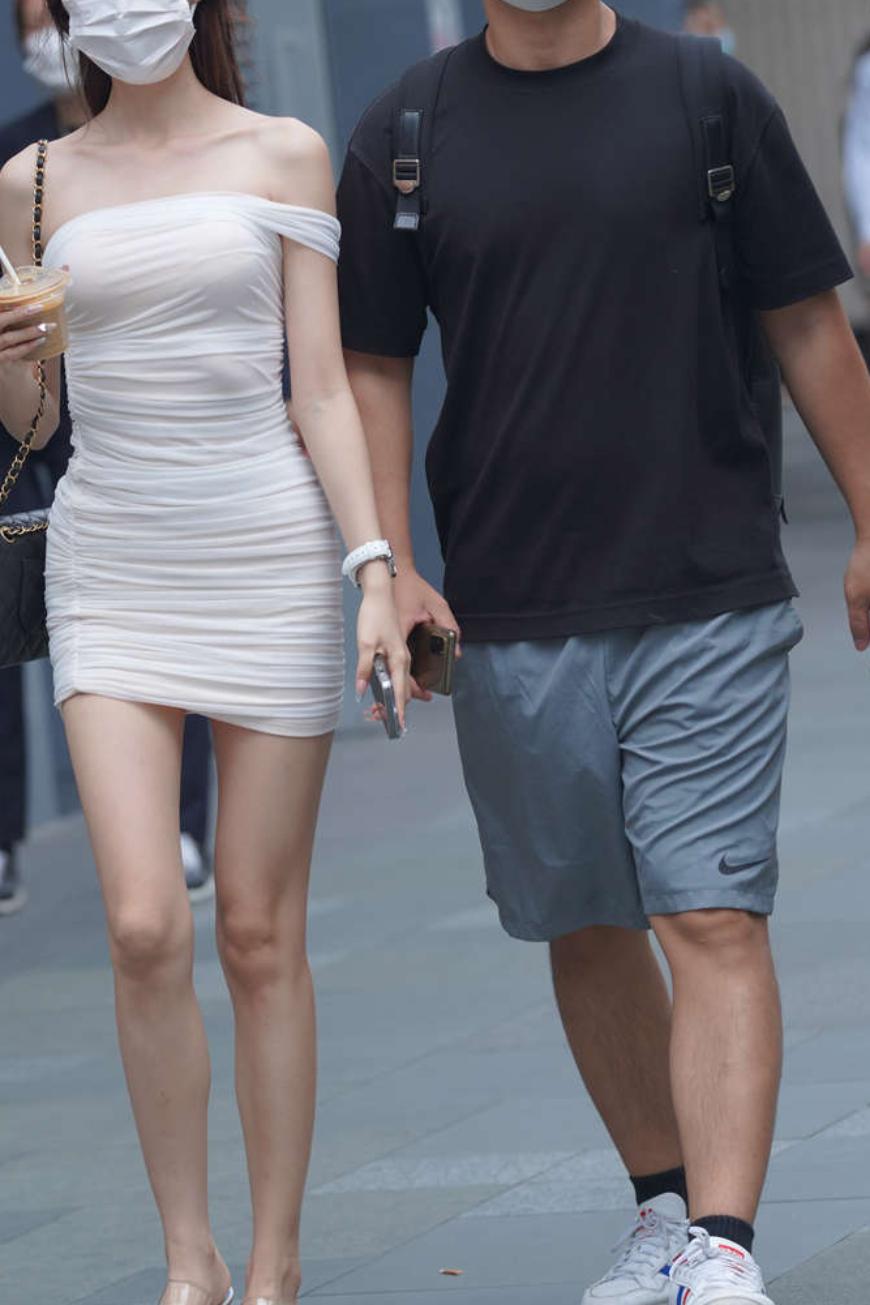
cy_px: 530
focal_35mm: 243
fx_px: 8805
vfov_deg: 8.5
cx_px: 207
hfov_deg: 5.7
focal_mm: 135
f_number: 3.5
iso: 500
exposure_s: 1/500
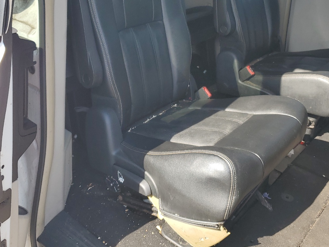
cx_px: 164
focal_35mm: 42
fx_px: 399
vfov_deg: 33.4
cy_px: 52
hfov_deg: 44.8
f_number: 1.5
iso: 50
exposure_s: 1/500
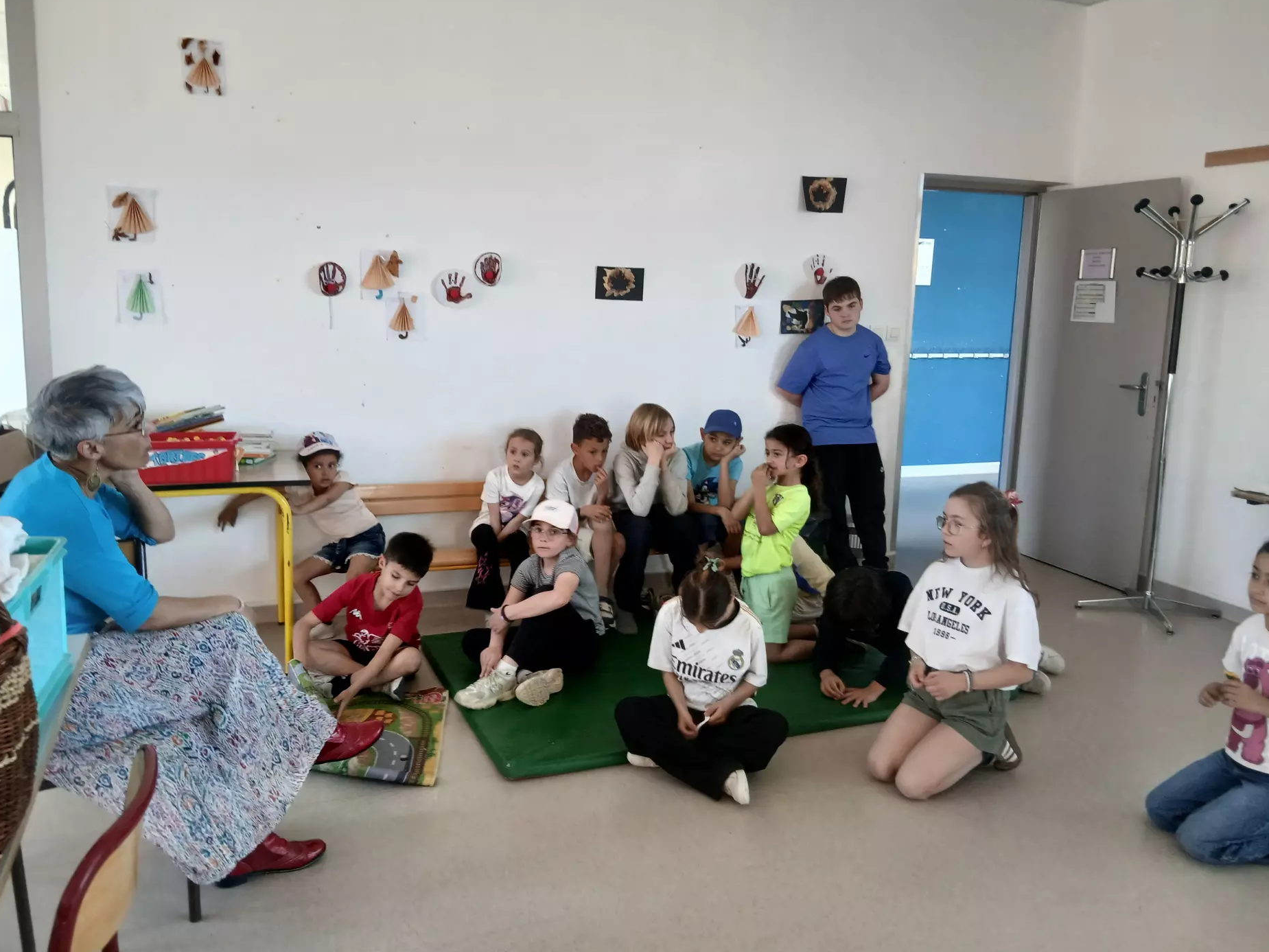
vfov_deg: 51.4
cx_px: 614
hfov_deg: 65.3
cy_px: 463
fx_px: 990
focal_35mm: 27
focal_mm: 3.98
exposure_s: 1/50
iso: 100
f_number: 1.8
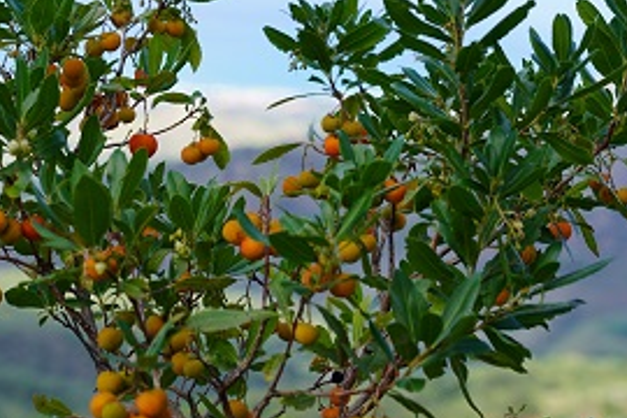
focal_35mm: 142
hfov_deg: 14.4
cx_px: 297
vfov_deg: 9.7
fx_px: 2473
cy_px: 128
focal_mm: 96
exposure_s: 1/160
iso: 100
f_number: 6.3
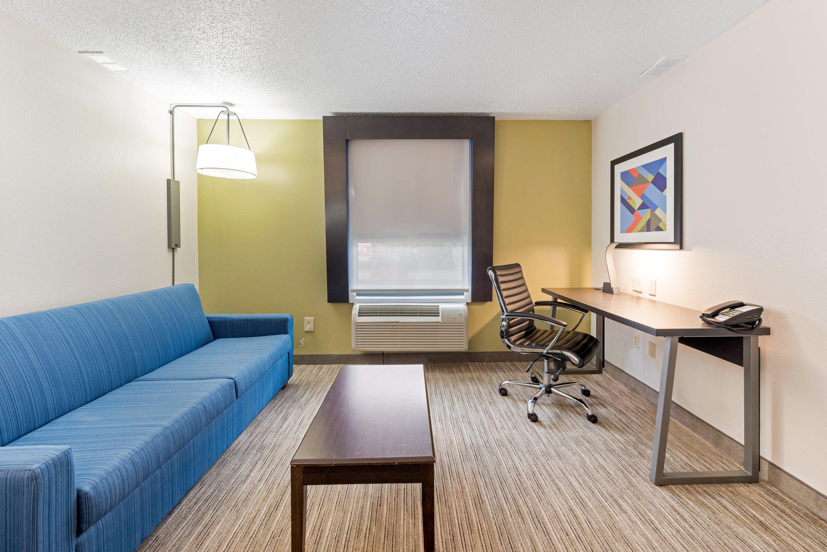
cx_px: 414
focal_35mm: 14
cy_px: 276
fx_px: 322
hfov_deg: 104.2
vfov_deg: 81.3
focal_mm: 14
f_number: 8
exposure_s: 1/1.67
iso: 400
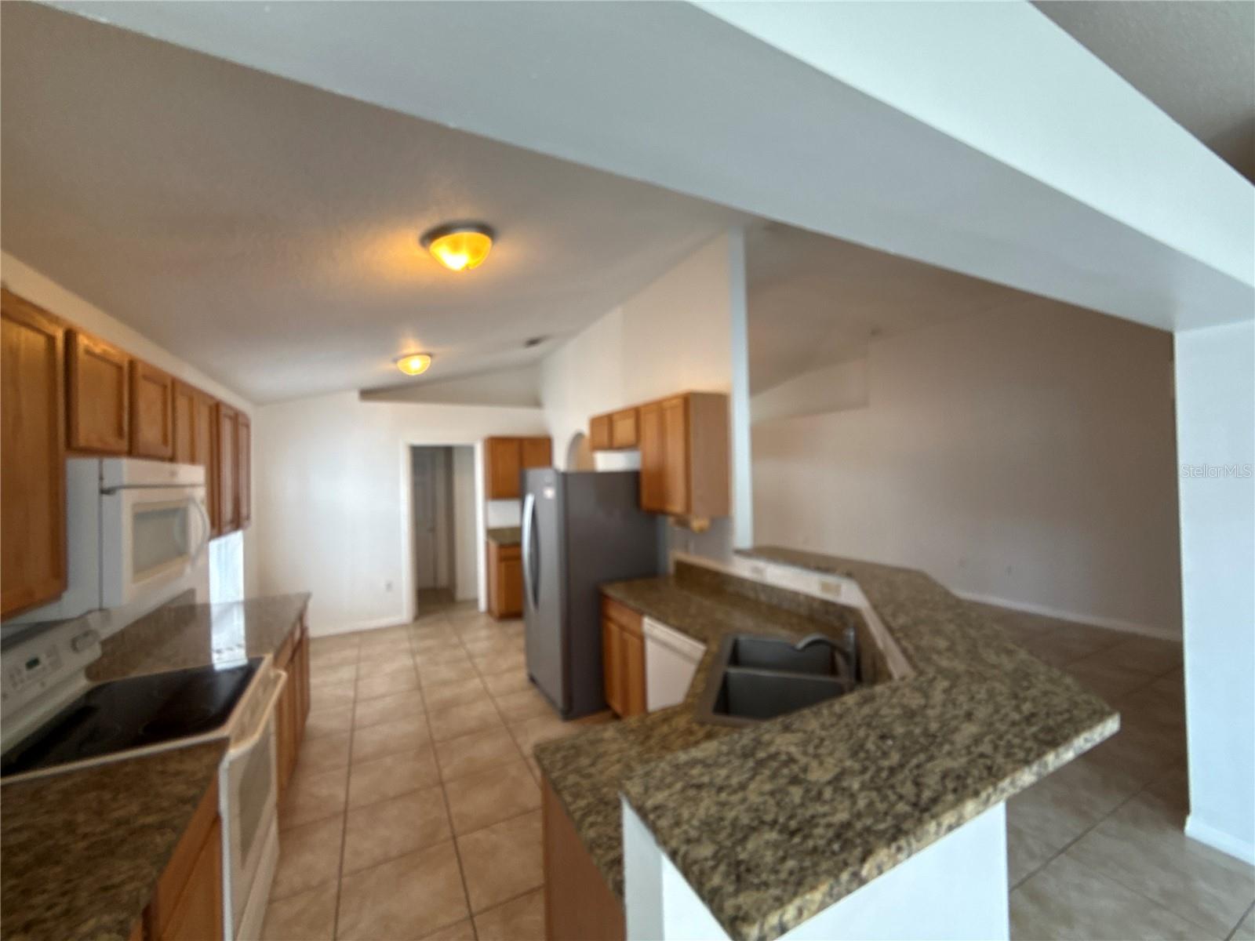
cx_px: 628
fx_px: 508
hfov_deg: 102.1
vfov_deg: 85.7
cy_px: 470
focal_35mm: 14
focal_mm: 2.22
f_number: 2.2
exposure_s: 1/30
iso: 80
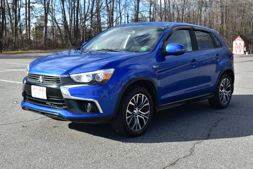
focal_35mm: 48
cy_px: 84
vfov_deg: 28.1
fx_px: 337
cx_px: 126
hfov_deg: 41.1
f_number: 10
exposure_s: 1/250
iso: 400
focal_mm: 32
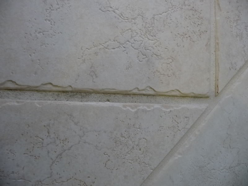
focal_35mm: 28
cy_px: 93
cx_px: 124
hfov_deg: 63.4
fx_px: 201
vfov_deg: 49.7
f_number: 3.3
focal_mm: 4.7
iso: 320
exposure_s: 1/30
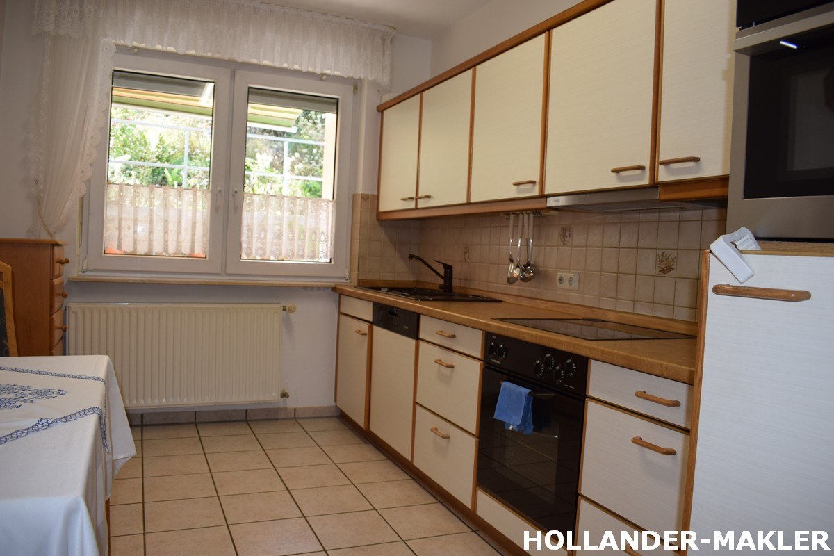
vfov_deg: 47.9
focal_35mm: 27
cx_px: 417
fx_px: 625
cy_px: 278
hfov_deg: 67.4
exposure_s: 1/125
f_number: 5.6
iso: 400
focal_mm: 18
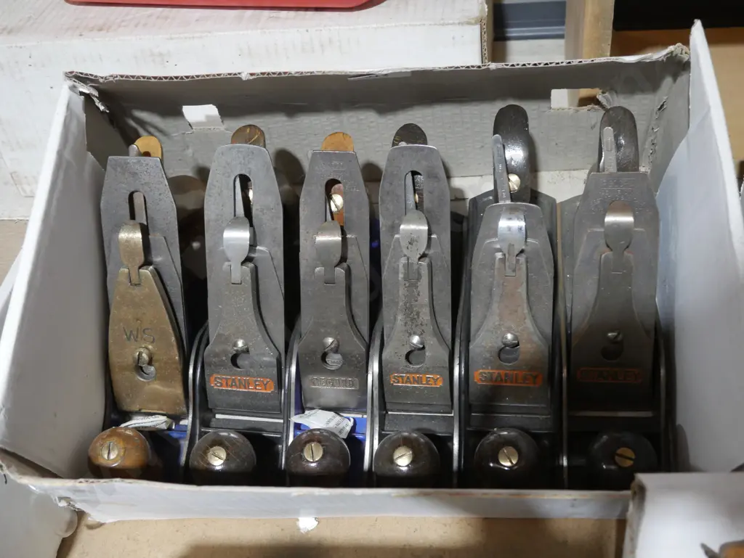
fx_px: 903
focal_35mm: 42
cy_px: 279
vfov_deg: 34.4
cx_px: 372
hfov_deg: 44.8
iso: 1600
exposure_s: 1/60
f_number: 4.6
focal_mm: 21
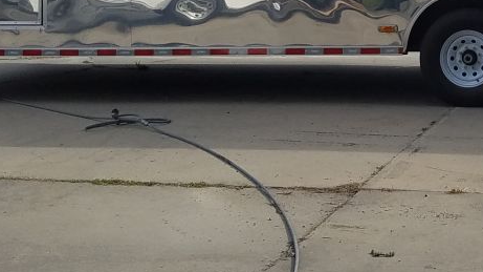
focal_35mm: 86
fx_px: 1101
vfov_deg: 13.3
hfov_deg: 23.7
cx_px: 477
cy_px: -128
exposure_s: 1/2240
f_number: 1.7
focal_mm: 4.2
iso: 50
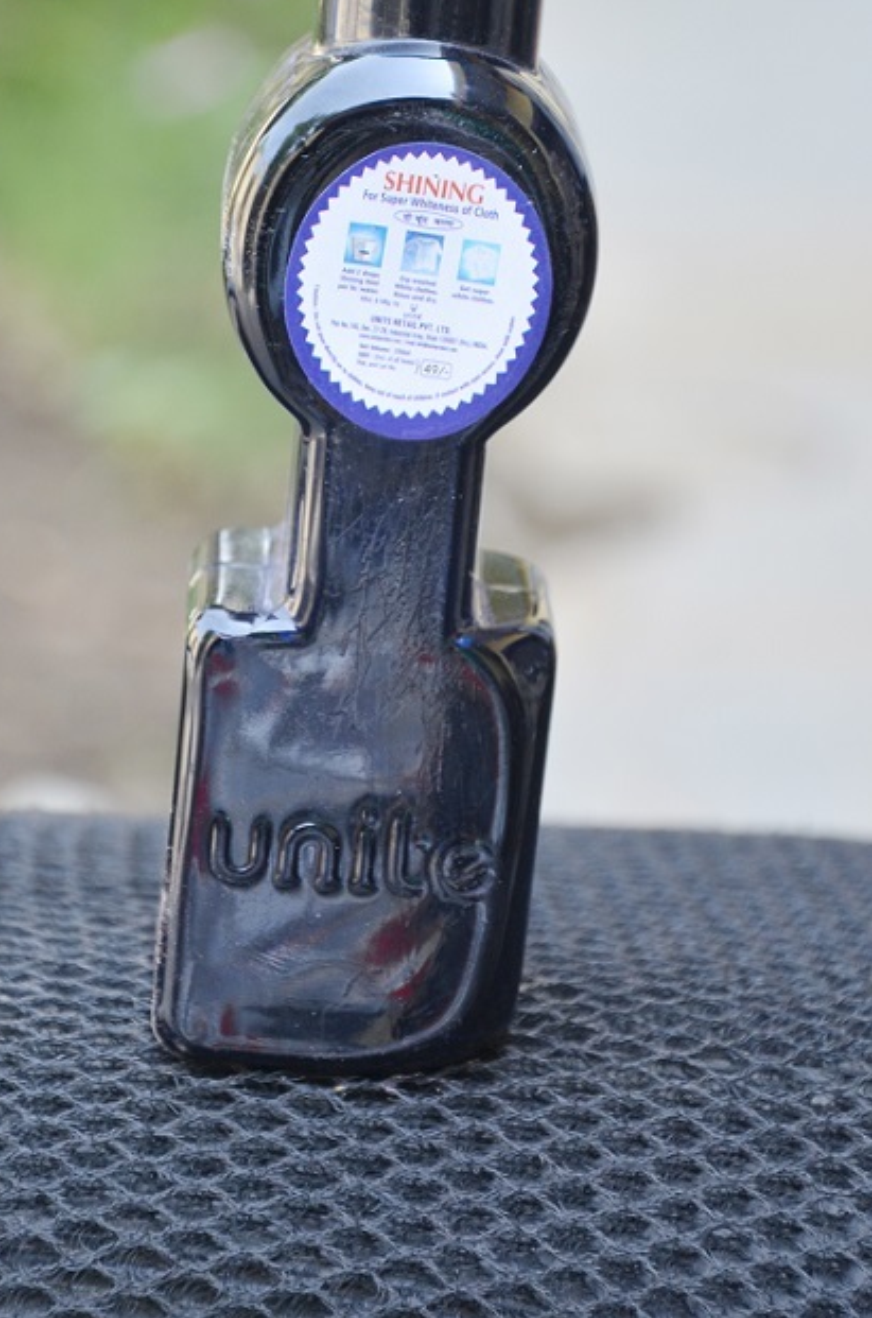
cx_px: 354
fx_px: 7047
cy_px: 444
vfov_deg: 10.7
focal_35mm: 193
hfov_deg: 7.1
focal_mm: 90
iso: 320
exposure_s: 1/125
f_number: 5.6
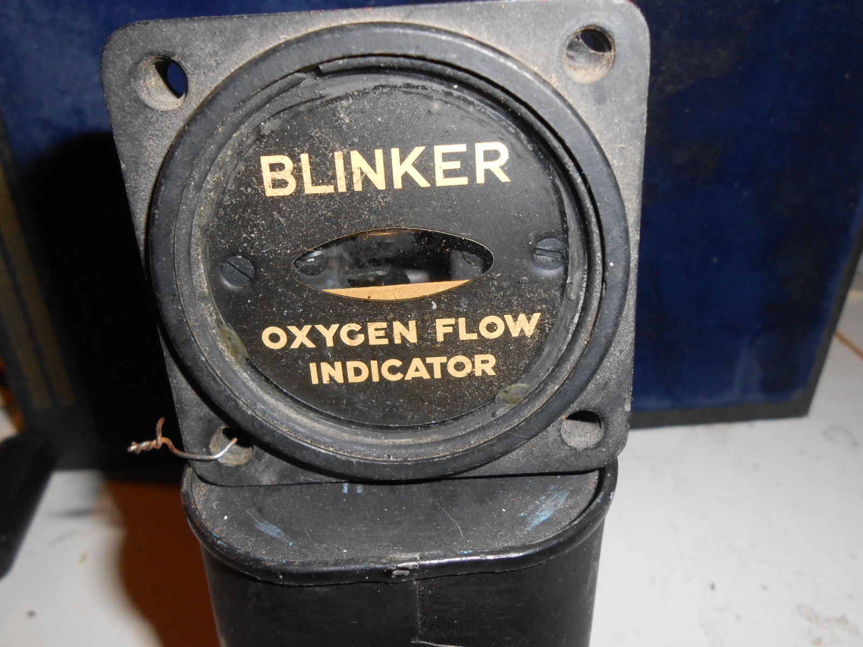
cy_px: 324
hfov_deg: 60.0
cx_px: 432
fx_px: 748
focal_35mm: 30
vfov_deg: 46.8
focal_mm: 5.3
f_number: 11.9
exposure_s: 1/25
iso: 200
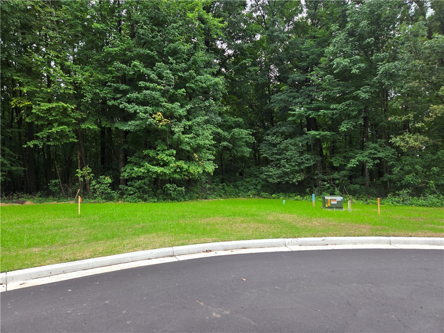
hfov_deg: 73.9
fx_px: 295
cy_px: 166
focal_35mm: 23
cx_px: 222
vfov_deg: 58.9
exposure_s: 1/180
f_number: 1.8
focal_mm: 5.4
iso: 40
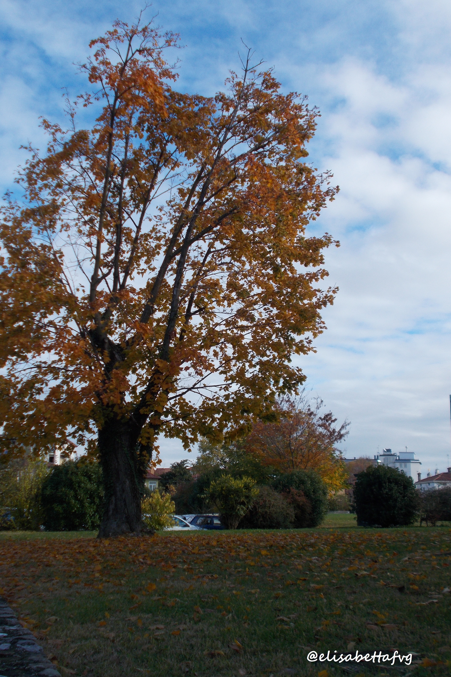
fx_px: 770
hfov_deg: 32.6
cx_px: 204
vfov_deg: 47.4
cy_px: 342
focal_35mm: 41
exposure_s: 1/640
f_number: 3.9
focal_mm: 6.9
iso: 80
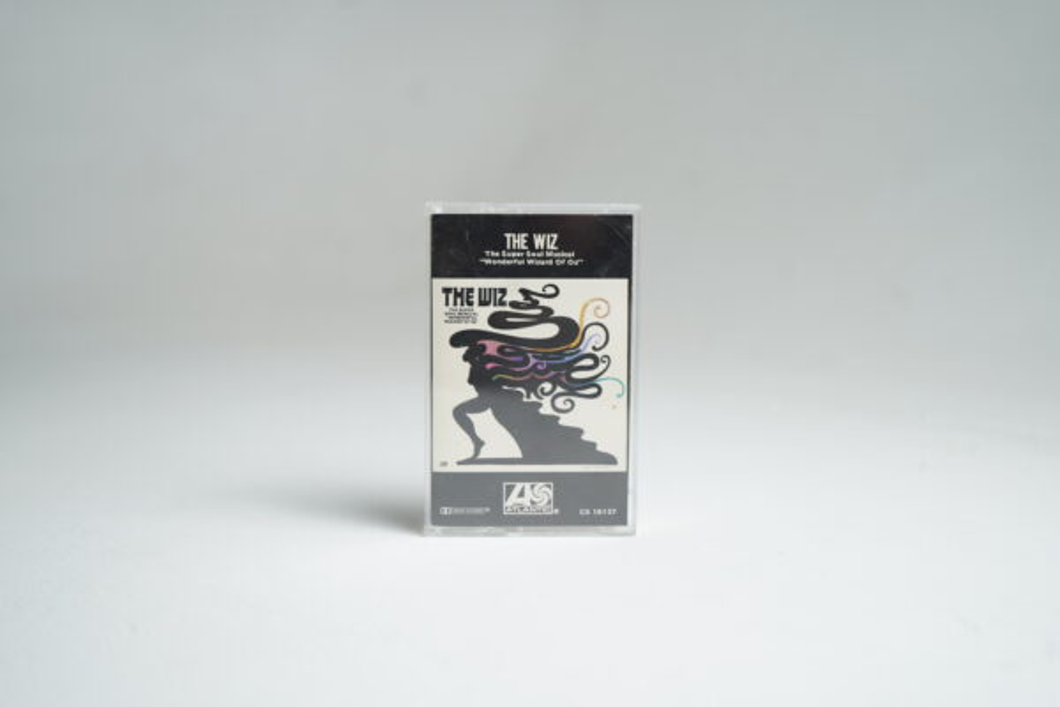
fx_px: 1295
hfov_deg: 44.5
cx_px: 530
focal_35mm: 44
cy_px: 354
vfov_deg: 30.5
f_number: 4.5
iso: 125
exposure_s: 1/50
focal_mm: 44
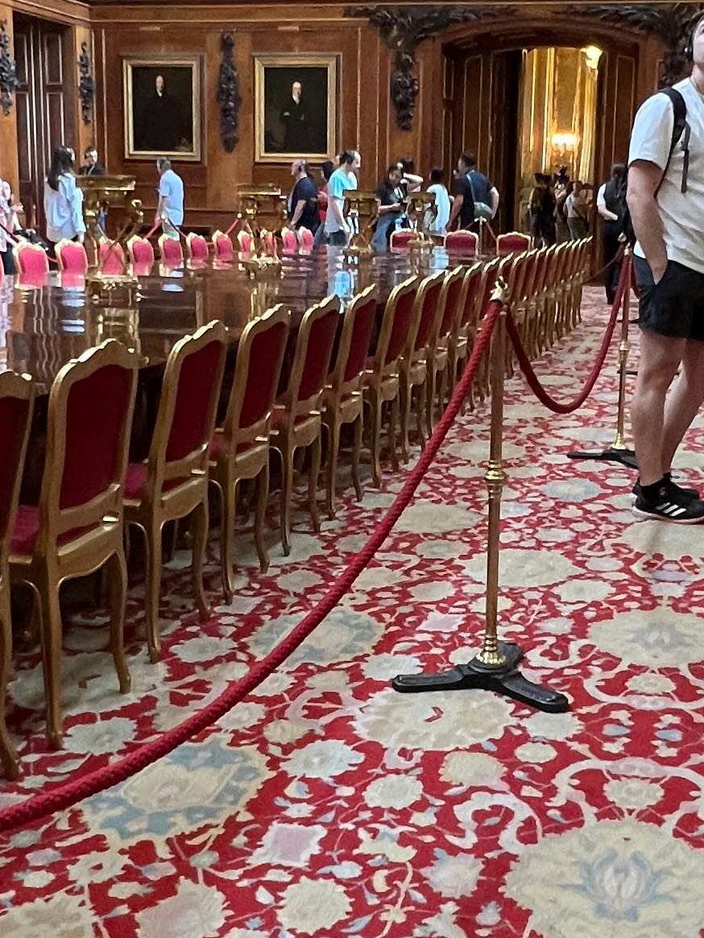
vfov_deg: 42.1
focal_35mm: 45
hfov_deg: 32.1
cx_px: 425
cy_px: 467
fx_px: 1220
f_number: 1.8
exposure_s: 1/50
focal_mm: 1.57
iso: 320
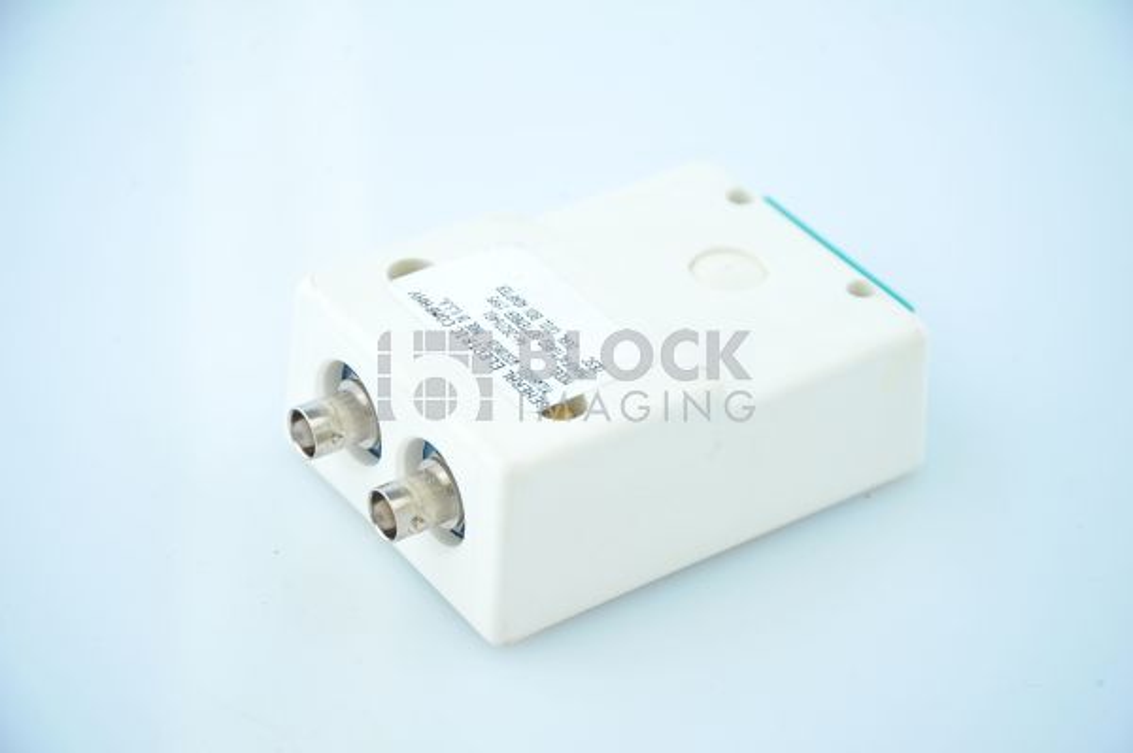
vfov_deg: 11.4
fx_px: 3773
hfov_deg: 17.1
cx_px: 566
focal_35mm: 120
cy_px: 376
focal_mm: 120
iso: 800
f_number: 7.1
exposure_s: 1/100
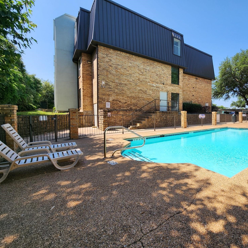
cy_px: 119
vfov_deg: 87.4
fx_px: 130
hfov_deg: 83.8
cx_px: 169
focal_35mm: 16
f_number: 2.2
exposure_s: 1/1395
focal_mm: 2.2
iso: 50
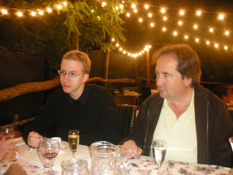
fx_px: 236
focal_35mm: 35
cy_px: 88
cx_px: 116
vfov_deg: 40.7
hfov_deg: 52.6
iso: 200
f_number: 3
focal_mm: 5.8
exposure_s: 1
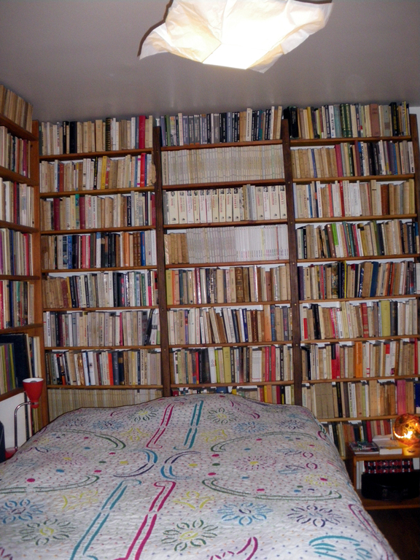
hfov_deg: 39.7
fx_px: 582
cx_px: 210
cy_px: 280
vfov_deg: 51.4
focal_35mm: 36
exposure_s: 1/50
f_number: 3.5
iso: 400
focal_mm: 6.3
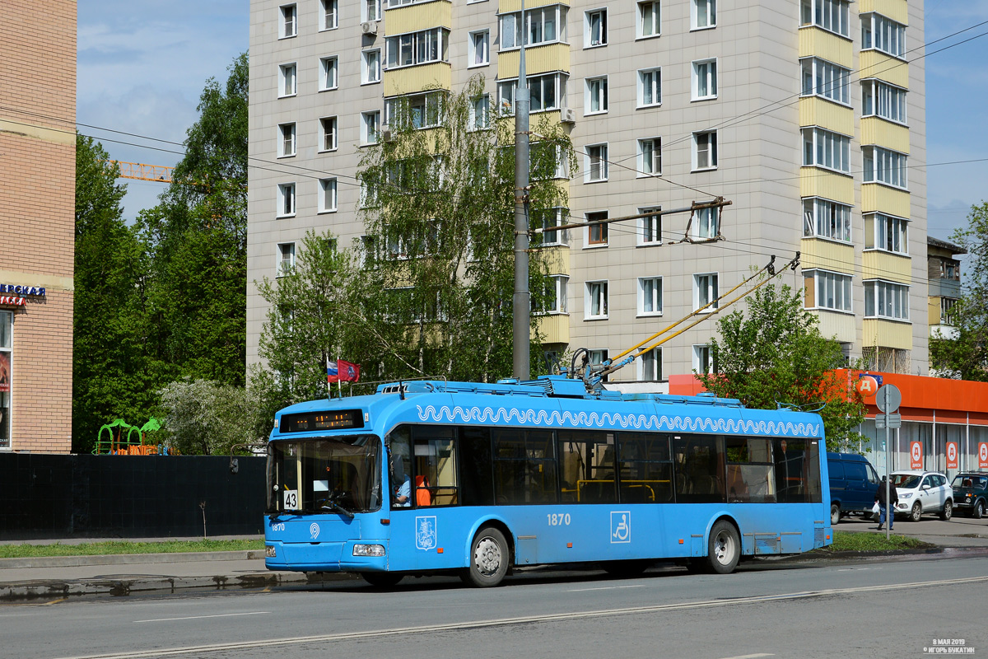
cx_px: 494
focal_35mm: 57
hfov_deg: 35.1
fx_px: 1564
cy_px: 330
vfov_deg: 23.8
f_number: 7.1
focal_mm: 38
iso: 200
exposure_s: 1/1000
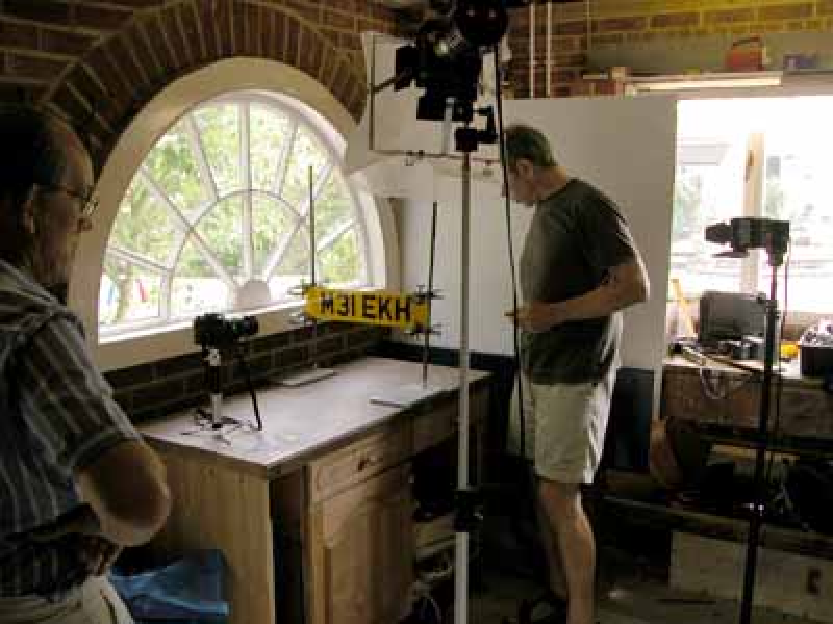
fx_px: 818
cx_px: 416
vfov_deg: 41.8
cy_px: 312
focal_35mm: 34
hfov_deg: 54.0
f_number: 3.2
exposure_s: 1/59.1
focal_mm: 8.9
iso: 100
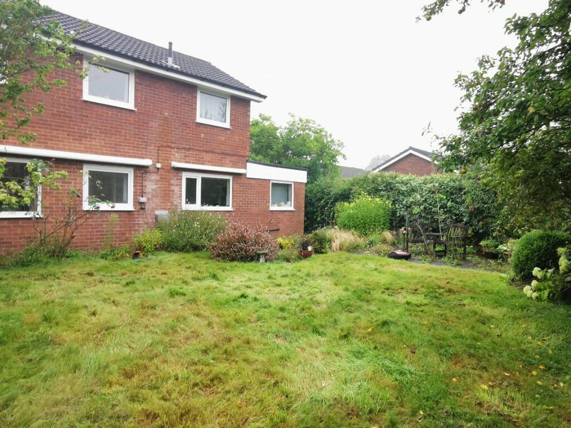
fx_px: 346
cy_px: 214
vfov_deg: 63.4
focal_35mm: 21
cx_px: 286
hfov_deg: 79.0
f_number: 2.2
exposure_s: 1/50
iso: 100
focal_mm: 2.26
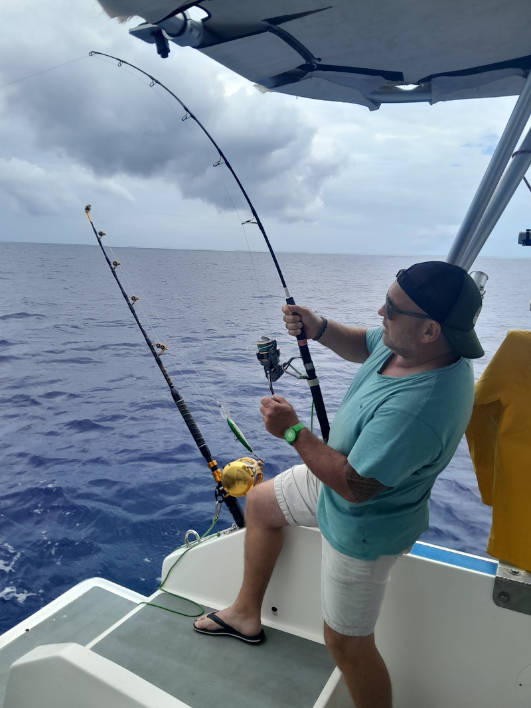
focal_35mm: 26
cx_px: 266
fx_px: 532
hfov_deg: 53.1
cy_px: 354
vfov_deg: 67.3
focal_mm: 3.98
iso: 40
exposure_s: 1/381
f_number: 1.8
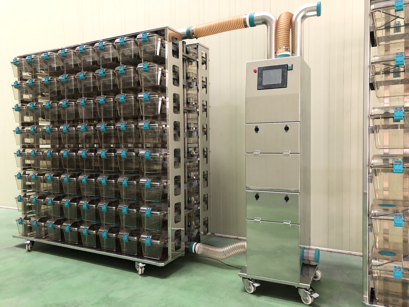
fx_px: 331
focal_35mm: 28
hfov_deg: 63.4
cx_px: 204
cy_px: 154
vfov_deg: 49.7
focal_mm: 3.99
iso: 100
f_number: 1.8
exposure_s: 1/15
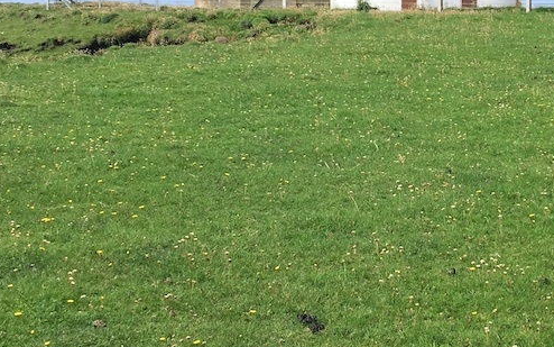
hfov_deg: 24.7
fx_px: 1253
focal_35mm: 83
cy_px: 90
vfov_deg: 15.7
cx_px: 402
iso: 25
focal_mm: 4.15
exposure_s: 1/1054
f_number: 2.2
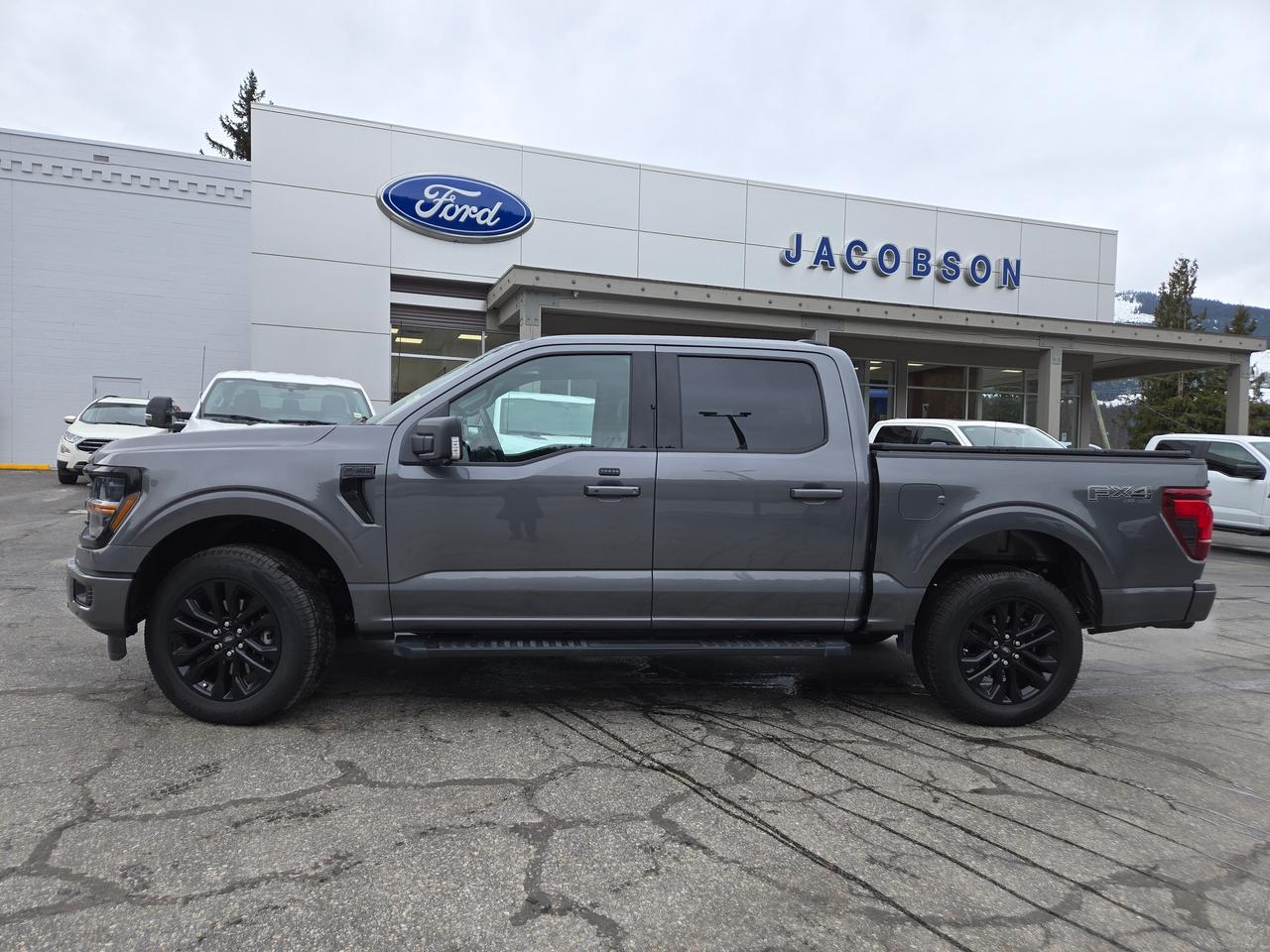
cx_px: 635
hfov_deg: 73.9
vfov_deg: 58.9
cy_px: 476
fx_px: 844
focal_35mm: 23
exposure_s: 1/607
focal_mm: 5.4
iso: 25
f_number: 1.8
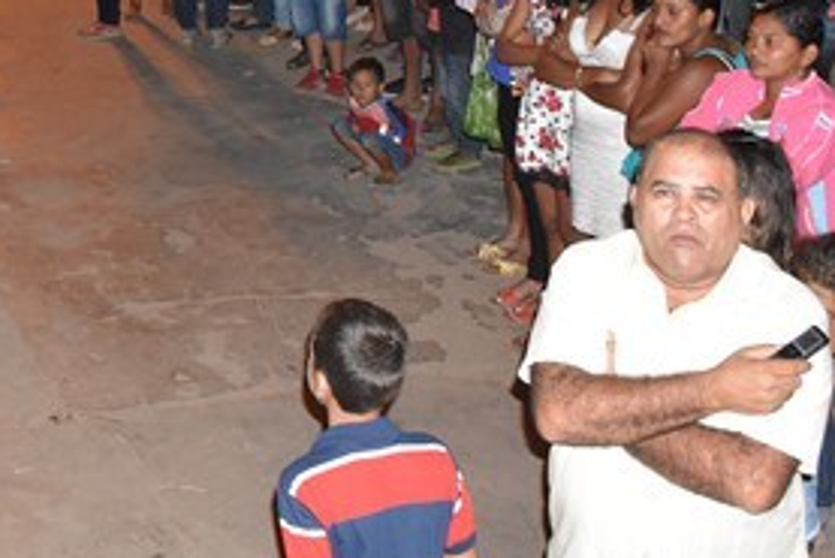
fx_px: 1810
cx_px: -226
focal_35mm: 78
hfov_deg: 23.3
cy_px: -195
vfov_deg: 16.4
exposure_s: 1/60
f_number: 5.6
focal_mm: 18
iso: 1600
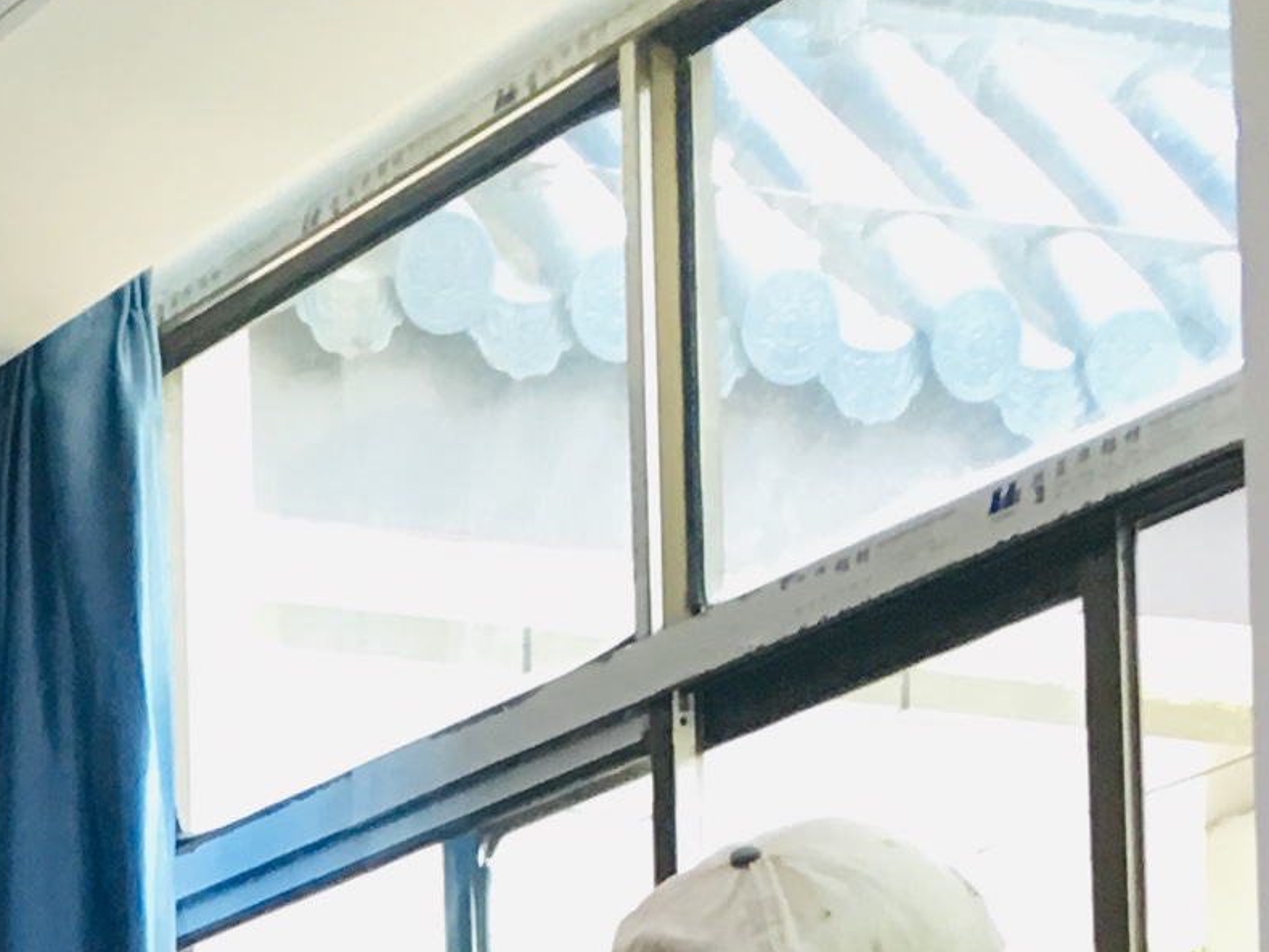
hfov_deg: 12.7
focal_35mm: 148
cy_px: 2074
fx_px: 5427
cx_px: -557
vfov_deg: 9.2
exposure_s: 1/33
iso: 50
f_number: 2.2
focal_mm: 4.15
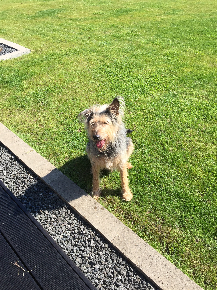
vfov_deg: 61.7
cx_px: 108
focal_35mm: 29
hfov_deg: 48.2
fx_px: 242
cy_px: 145
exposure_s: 1/1068
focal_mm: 4.15
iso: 32
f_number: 2.2
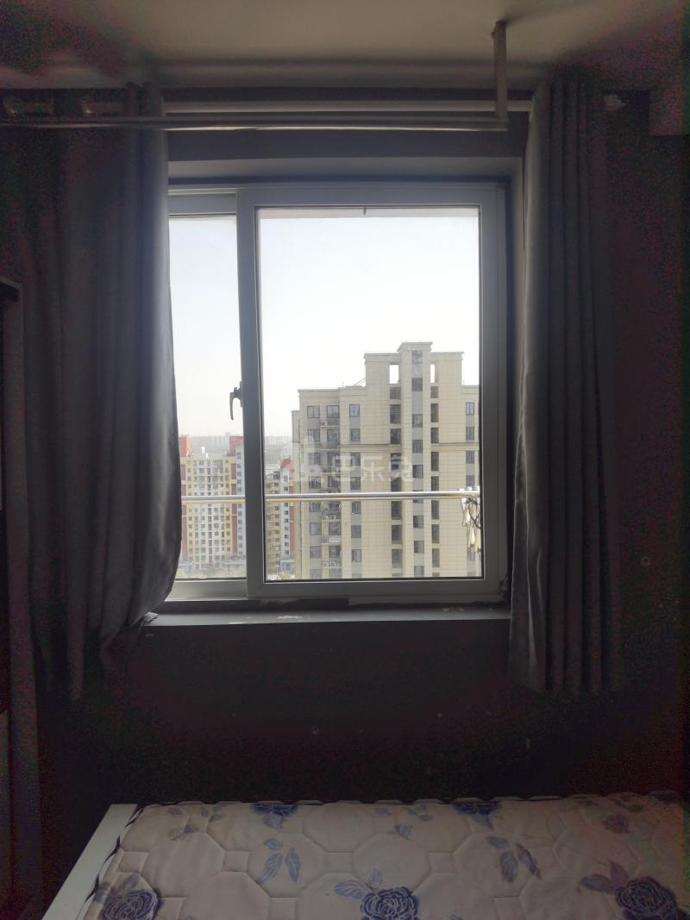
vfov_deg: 87.8
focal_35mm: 18
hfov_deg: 71.6
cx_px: 345
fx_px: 478
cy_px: 460
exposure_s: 1/478
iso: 50
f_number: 1.8
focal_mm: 4.4
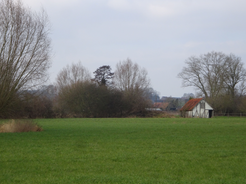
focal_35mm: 127
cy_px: 80
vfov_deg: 11.7
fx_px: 903
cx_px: 103
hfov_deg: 15.5
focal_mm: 17.97
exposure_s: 1/200
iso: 80
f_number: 5
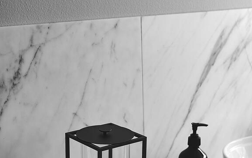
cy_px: 127
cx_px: 126
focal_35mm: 77
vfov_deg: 16.8
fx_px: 529
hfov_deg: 26.8
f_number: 7.1
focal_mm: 50
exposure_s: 2
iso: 100
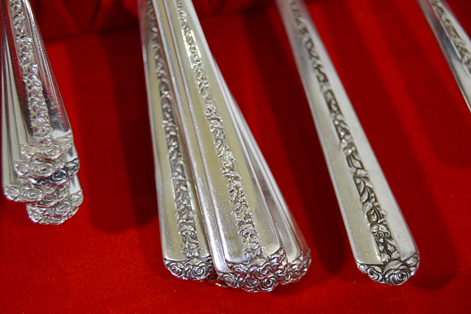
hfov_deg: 29.3
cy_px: 157
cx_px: 236
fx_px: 902
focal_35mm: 69
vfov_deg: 19.7
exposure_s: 1/60
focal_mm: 46
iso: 900
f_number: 5.3
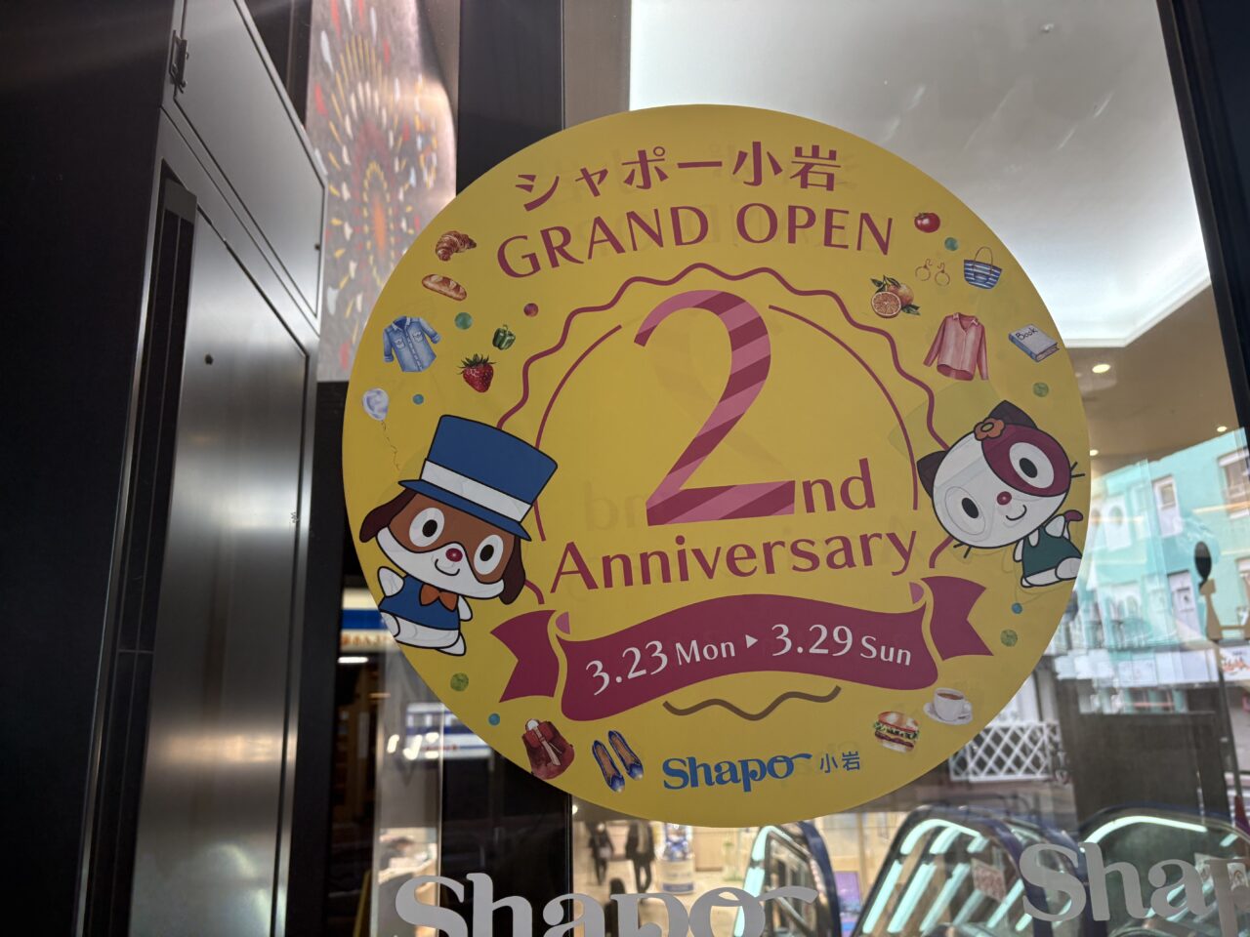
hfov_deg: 67.3
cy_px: 468
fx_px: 939
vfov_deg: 53.1
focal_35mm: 26
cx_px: 625
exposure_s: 1/98
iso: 100
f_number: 1.6
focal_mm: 5.96
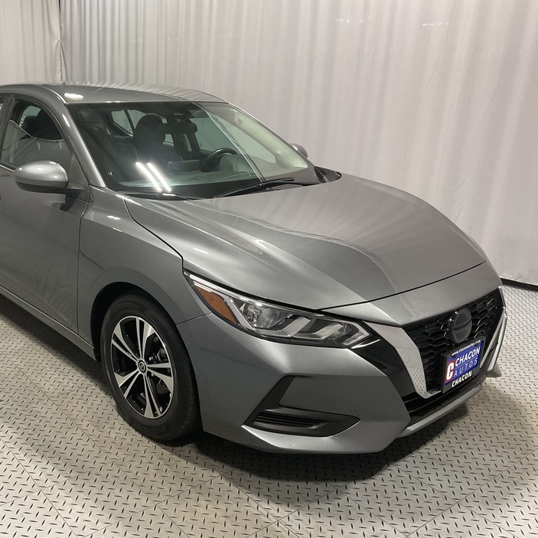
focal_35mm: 35
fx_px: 615
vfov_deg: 47.2
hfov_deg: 46.5
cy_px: 274
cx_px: 178
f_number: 1.8
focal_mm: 3
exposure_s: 1/60
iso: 80
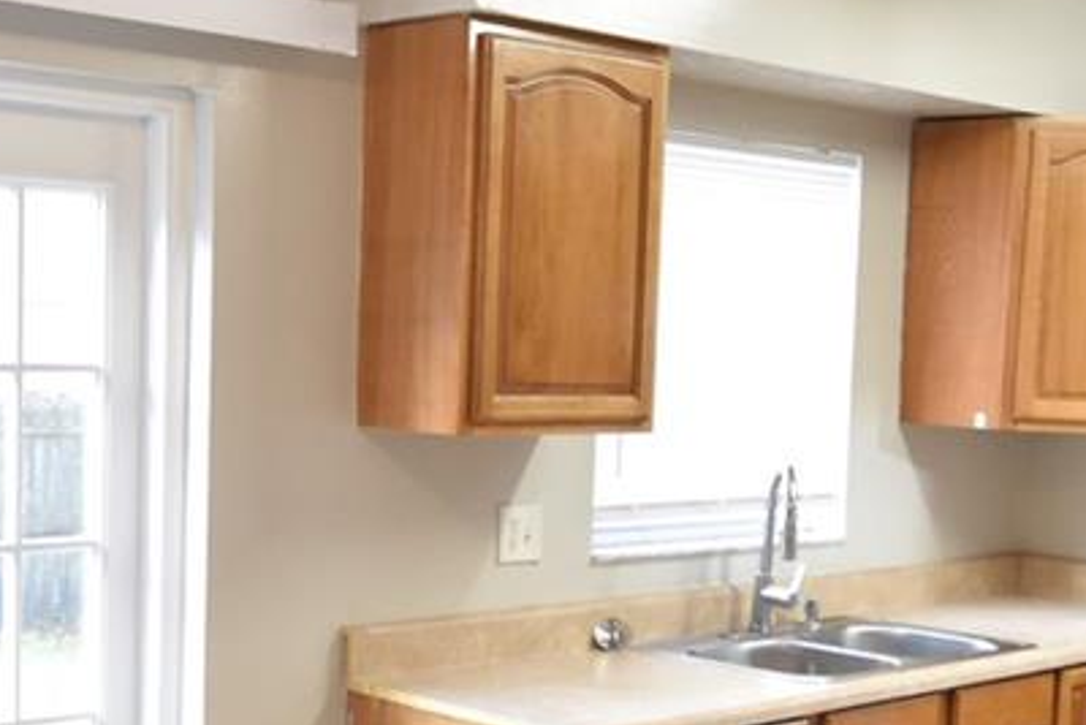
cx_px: 478
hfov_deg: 33.4
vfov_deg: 22.5
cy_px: 505
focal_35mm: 60
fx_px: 1811
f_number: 3.5
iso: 800
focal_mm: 10
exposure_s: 1/45
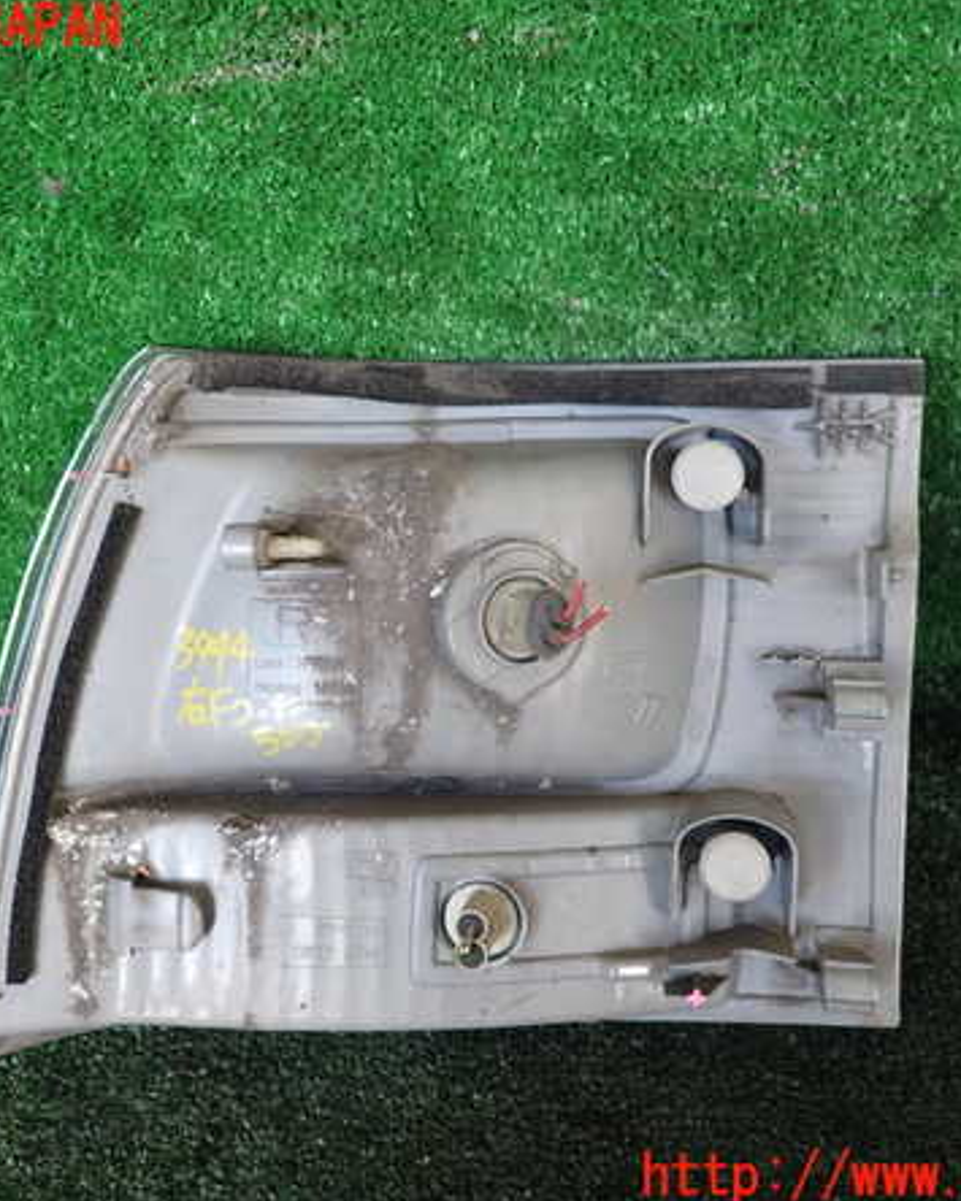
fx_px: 1174
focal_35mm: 33
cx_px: 441
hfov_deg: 44.5
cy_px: 603
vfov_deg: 54.2
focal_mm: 4.5
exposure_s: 1/60
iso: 160
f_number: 2
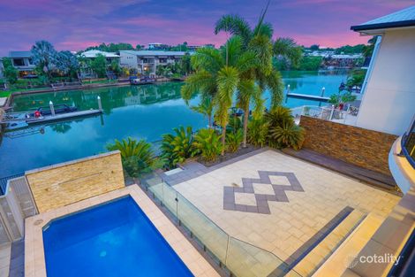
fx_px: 184
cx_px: 208
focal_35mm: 16
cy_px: 138
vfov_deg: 73.7
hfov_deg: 96.8
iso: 1000
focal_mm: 16
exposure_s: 1/15
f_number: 4
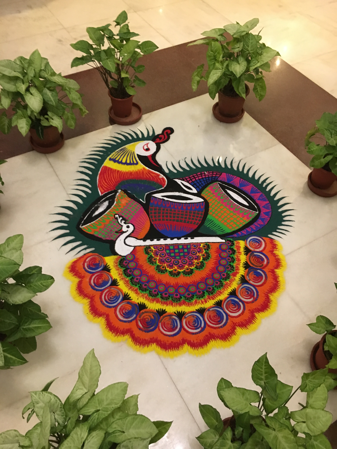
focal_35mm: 29
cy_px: 224
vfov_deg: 61.7
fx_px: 376
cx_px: 168
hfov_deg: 48.2
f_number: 2.2
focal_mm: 4.15
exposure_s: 1/17
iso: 200
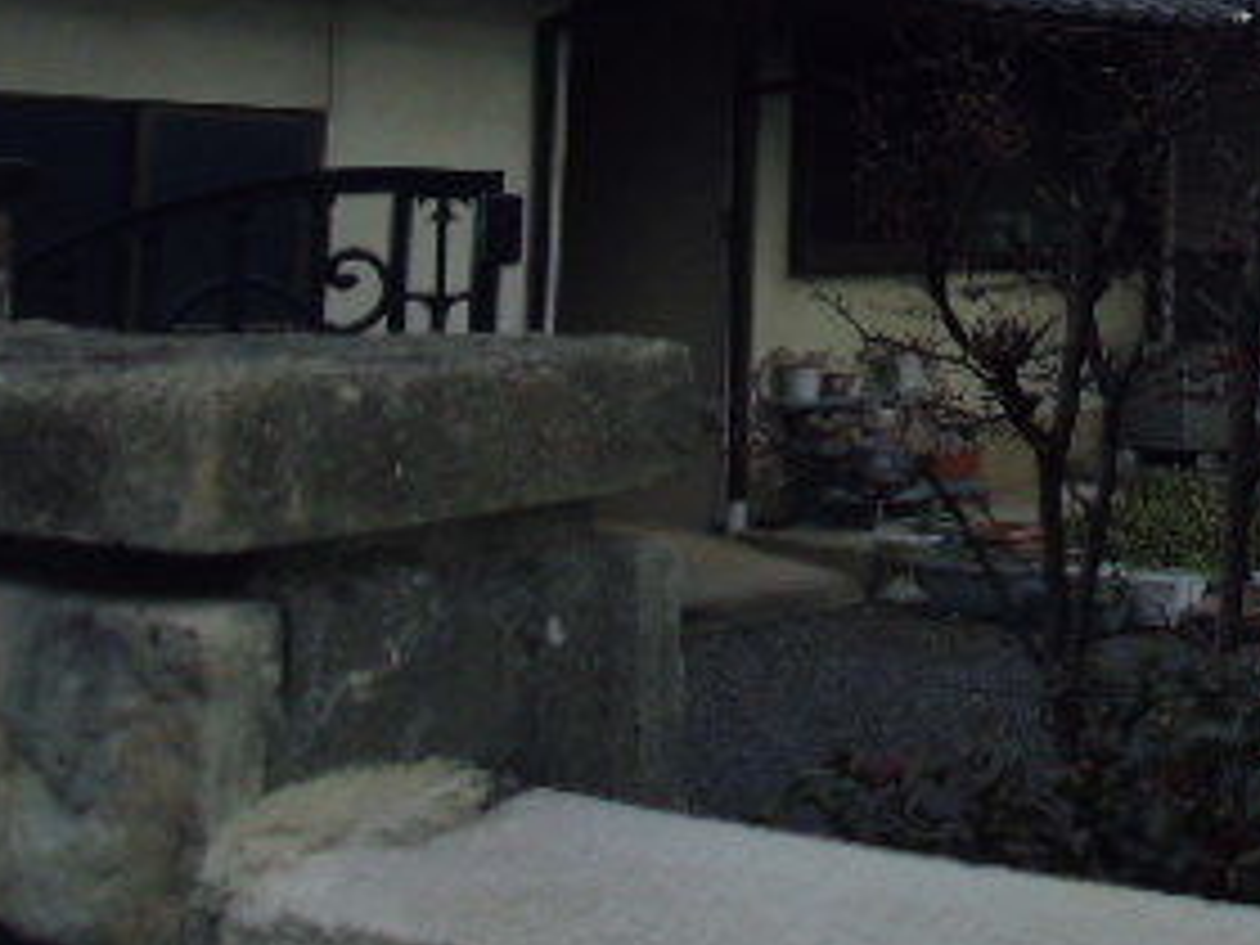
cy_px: -14
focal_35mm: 64
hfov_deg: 28.5
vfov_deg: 22.0
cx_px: 1246
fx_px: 2330
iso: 64
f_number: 3.9
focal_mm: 5.1
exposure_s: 1/500
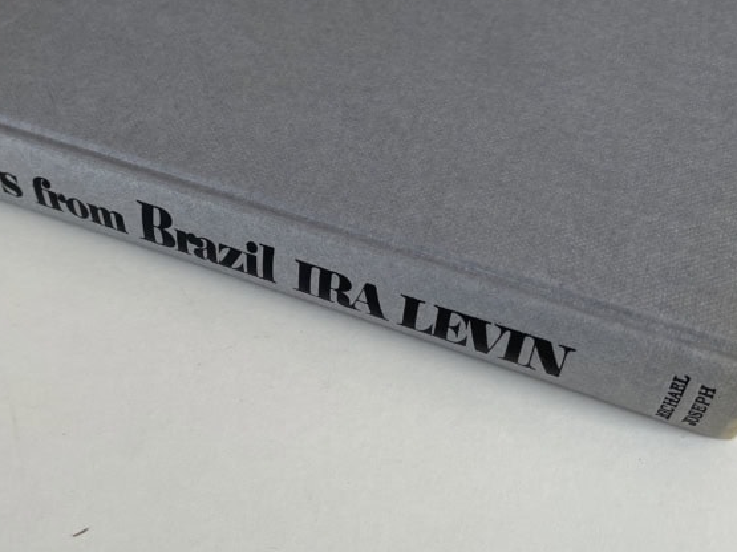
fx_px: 1022
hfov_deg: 39.3
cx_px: 264
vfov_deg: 30.1
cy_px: 192
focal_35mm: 48
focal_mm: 4.2
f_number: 1.6
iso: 32
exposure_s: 1/133
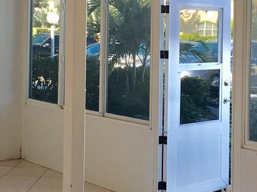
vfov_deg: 19.1
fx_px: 564
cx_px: 150
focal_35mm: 76
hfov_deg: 25.6
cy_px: 28
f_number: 2.2
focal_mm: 4.15
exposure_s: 1/128
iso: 25
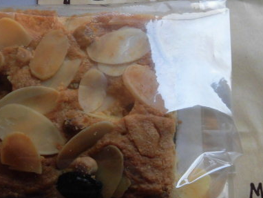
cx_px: 140
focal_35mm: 72
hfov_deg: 27.0
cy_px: 112
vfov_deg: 20.5
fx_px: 547
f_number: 3.8
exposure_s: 1/60
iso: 160
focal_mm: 7.72
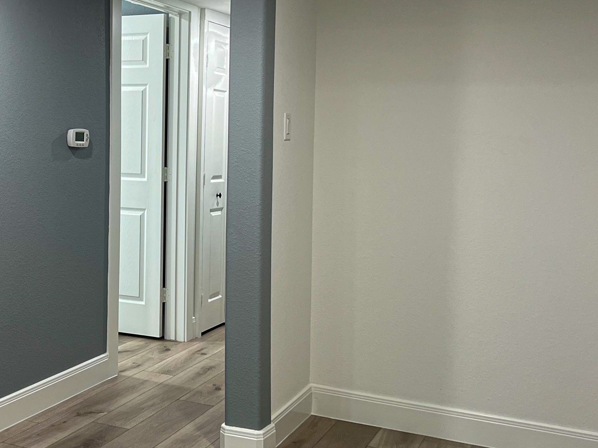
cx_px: 164
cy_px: 176
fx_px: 846
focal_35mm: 49
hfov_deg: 38.1
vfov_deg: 29.6
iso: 100
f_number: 1.5
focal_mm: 5.7
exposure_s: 1/120
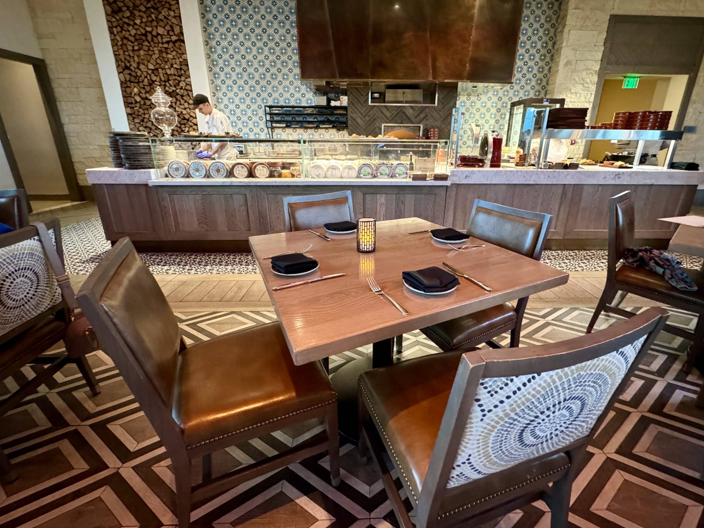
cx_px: 377
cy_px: 254
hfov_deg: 98.0
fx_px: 305
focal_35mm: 15
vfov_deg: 81.7
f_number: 2.2
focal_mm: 2.22
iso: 1250
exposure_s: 1/60
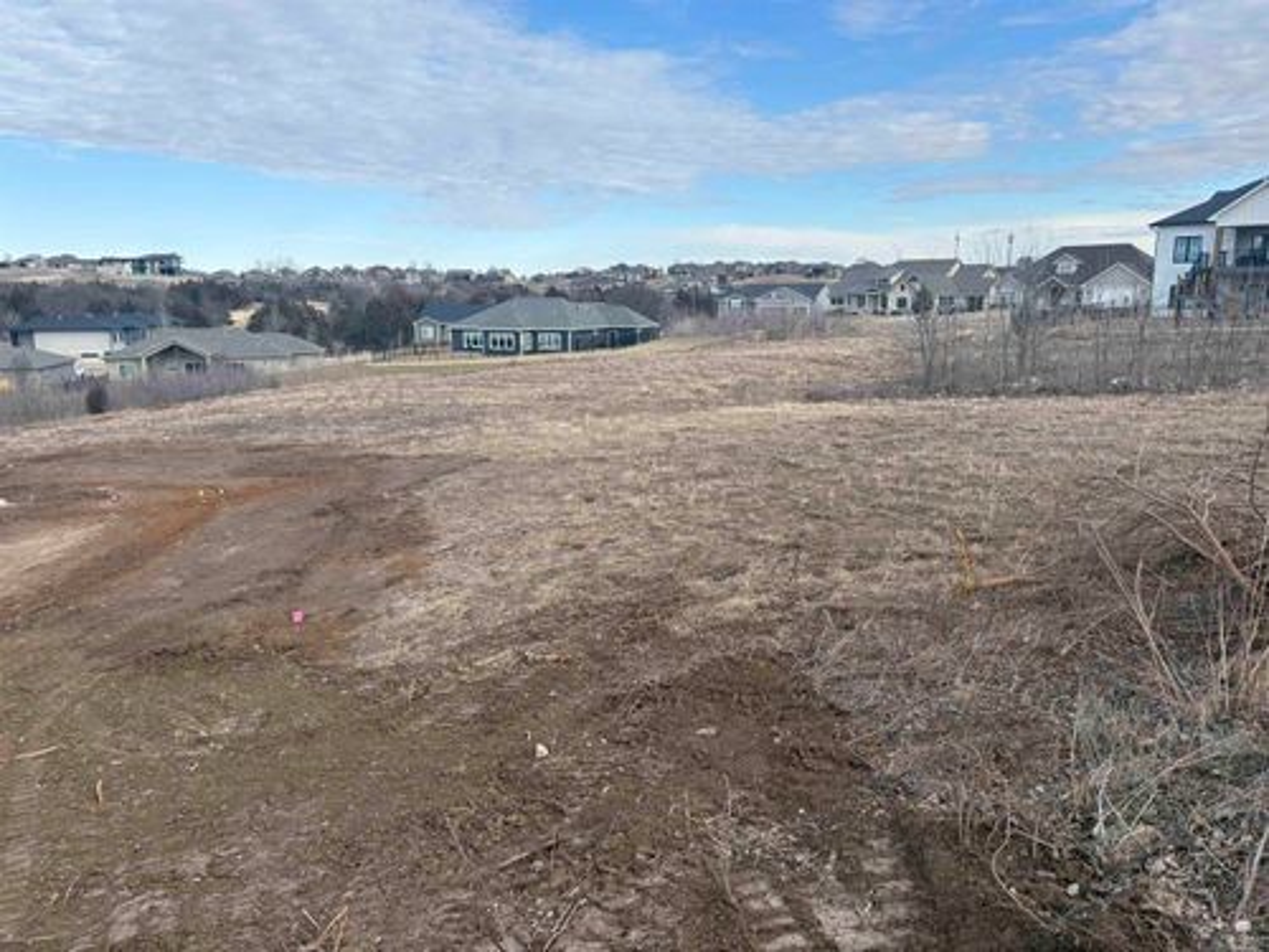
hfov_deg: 67.3
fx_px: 953
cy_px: 476
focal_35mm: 26
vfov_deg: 53.1
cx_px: 634
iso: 50
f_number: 1.6
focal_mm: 5.96
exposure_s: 1/1667
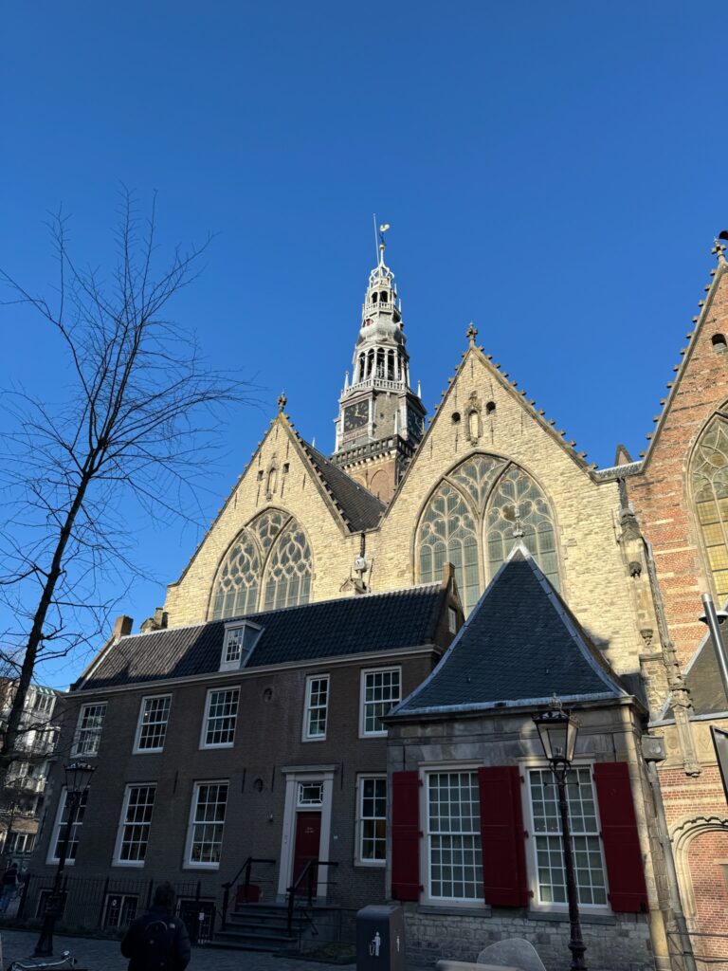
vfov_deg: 71.6
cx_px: 364
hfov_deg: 56.8
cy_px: 486
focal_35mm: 24
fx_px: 673
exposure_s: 1/2833
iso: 80
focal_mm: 6.86
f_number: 1.78
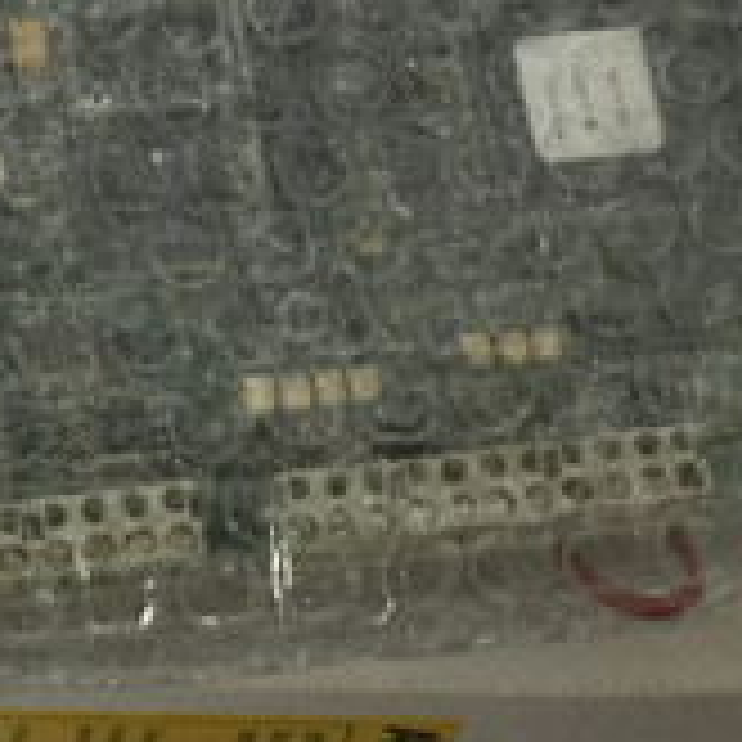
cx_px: 382
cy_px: 157
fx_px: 3007
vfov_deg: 14.0
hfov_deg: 14.1
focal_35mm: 124
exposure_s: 1/17
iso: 50
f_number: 2.2
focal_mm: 4.15
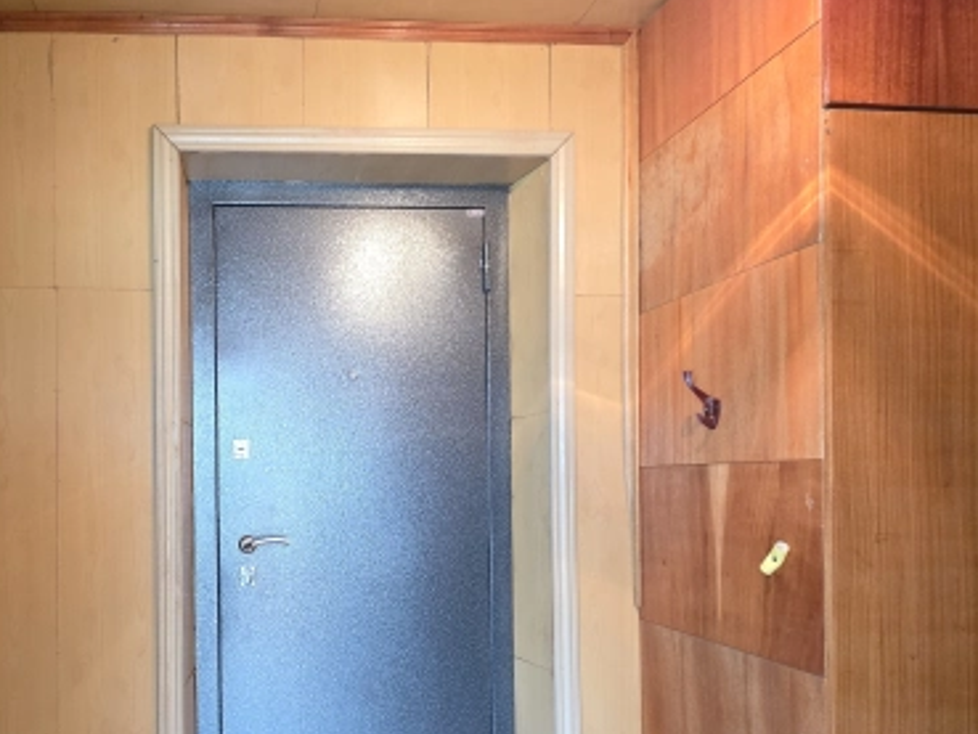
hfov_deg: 72.5
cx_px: 278
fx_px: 622
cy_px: 472
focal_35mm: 22
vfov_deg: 60.1
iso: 640
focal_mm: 2.2
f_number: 1.9
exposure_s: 1/50
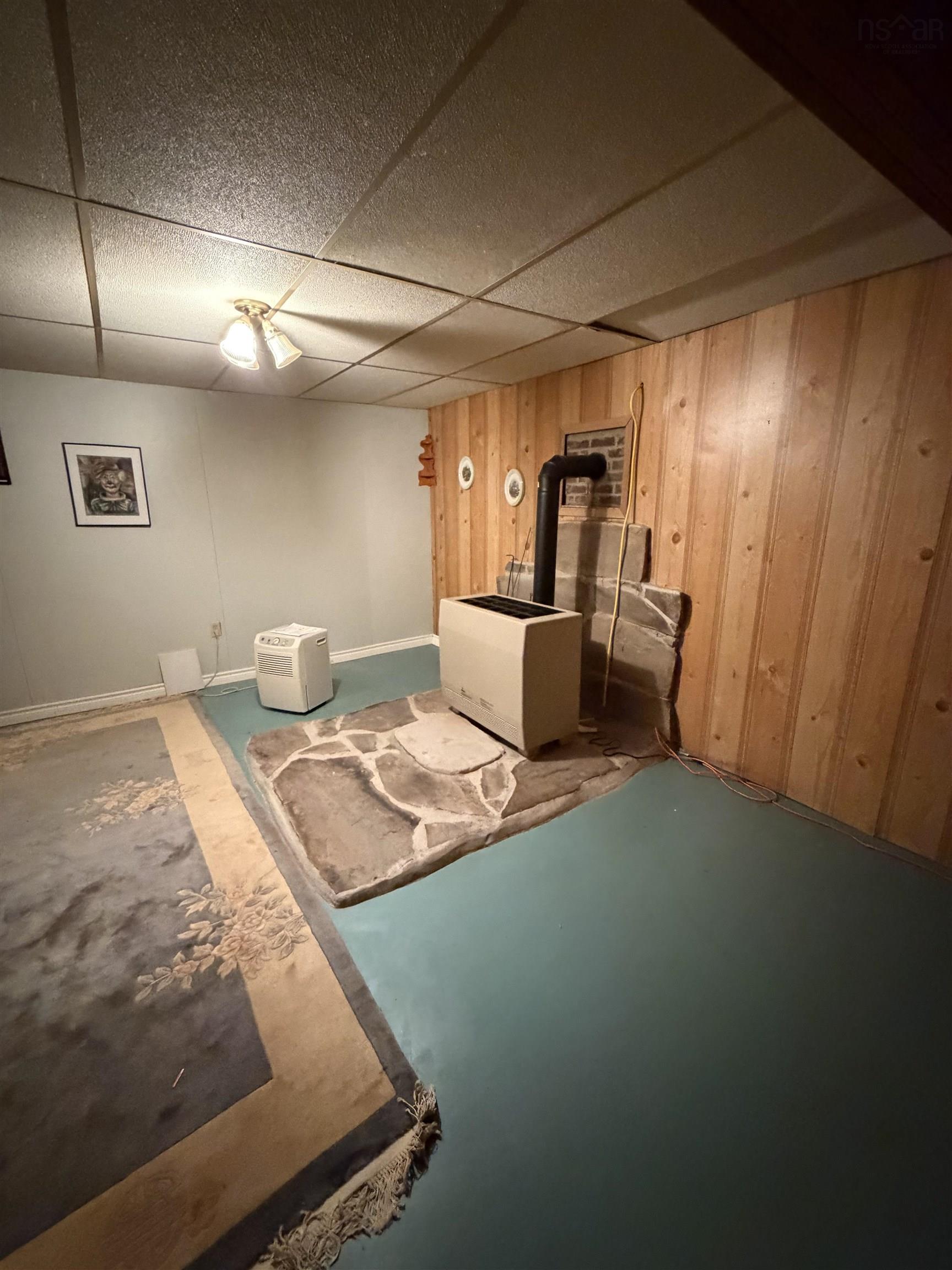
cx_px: 476
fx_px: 513
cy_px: 635
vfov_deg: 102.1
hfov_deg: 85.7
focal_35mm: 14
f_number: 2.2
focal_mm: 2.22
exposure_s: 1/40
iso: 1250
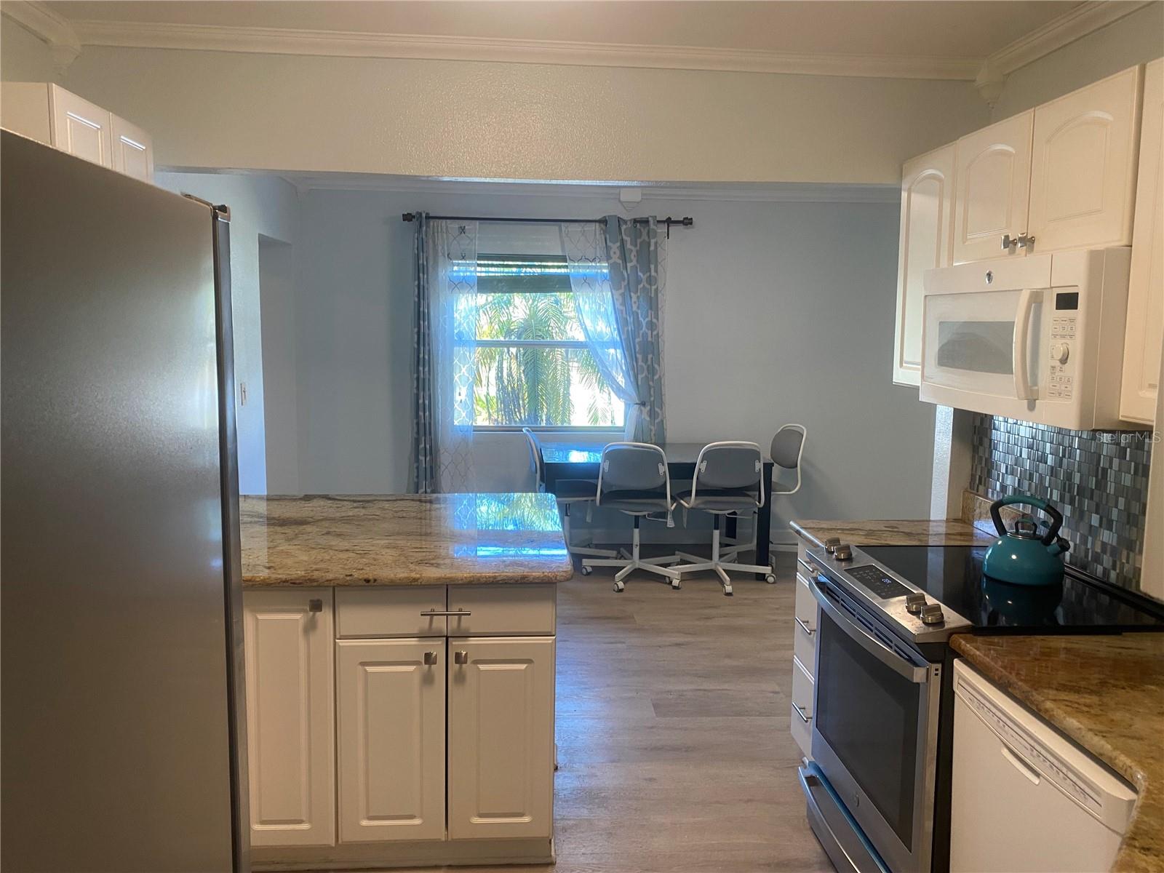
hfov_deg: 67.3
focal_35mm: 26
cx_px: 582
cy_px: 436
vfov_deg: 53.1
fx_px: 874
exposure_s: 1/60
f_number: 1.8
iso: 125
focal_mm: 4.25
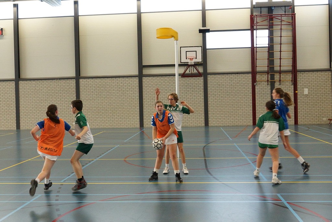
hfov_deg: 73.7
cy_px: 111
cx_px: 166
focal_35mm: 24
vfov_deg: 53.2
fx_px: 221
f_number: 5
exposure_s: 1/125
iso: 800
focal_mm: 16
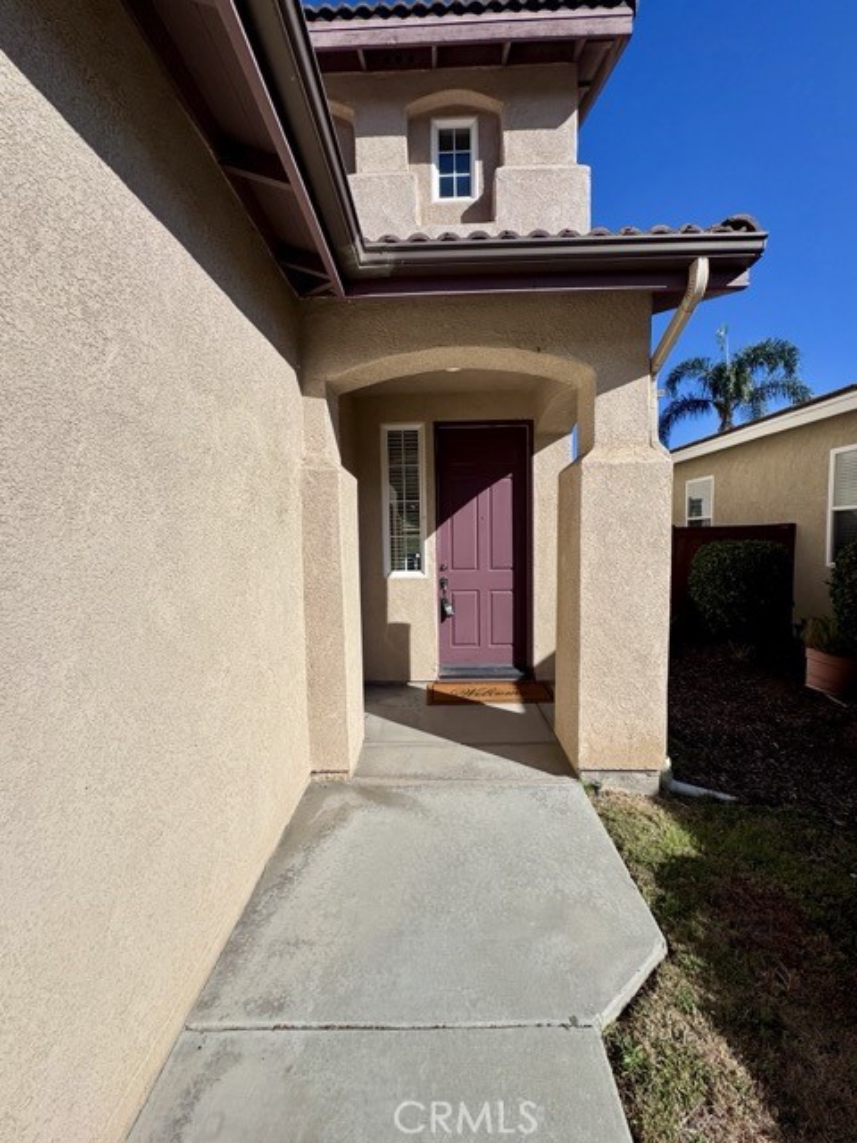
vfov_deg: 102.1
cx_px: 428
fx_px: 462
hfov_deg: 85.7
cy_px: 572
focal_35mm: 14
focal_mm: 2.22
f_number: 2.2
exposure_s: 1/3390
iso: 50
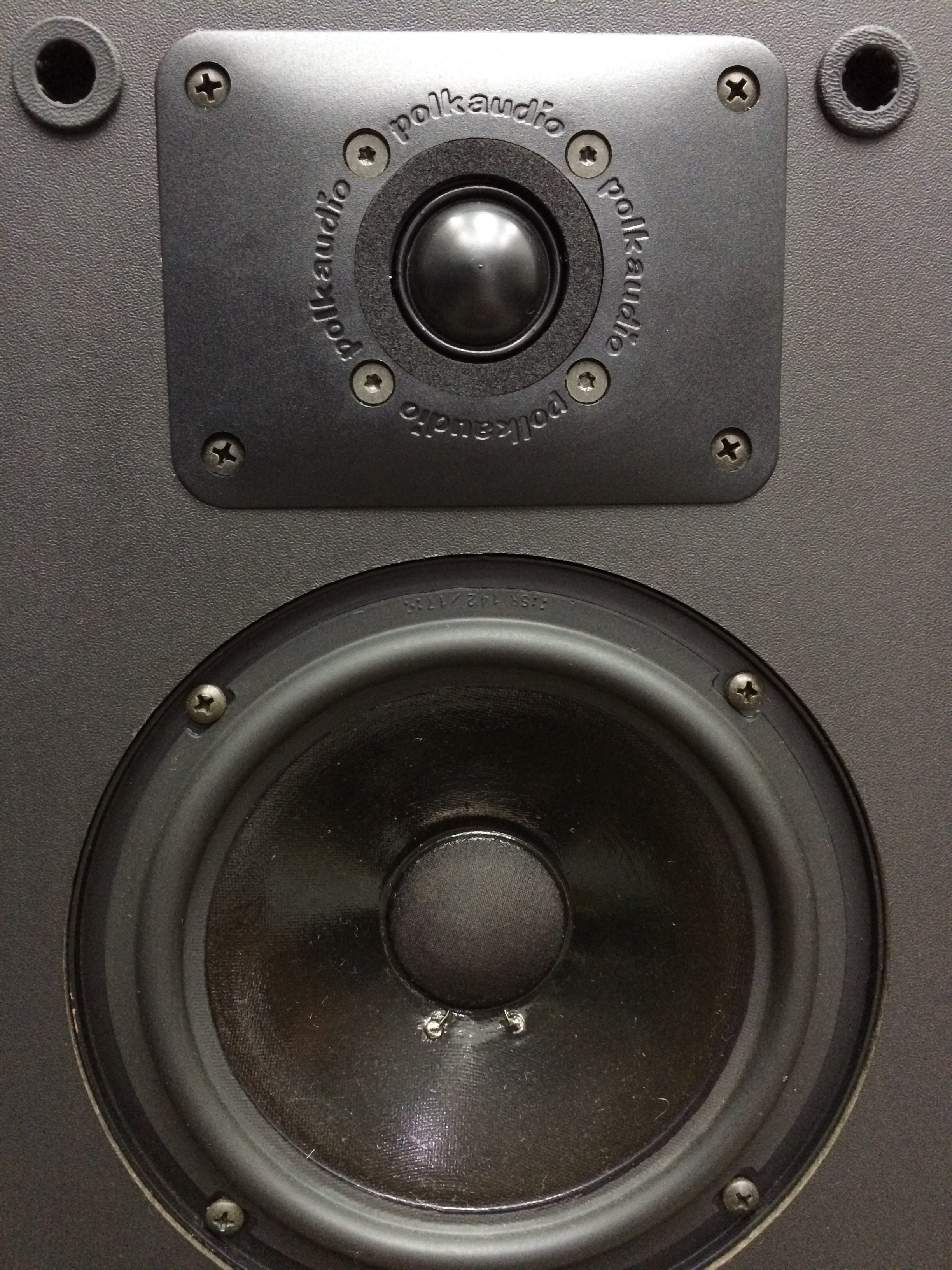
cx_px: 476
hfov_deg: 48.2
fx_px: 1063
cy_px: 635
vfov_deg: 61.7
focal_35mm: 29
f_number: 2.2
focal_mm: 4.15
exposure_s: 1/25
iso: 320
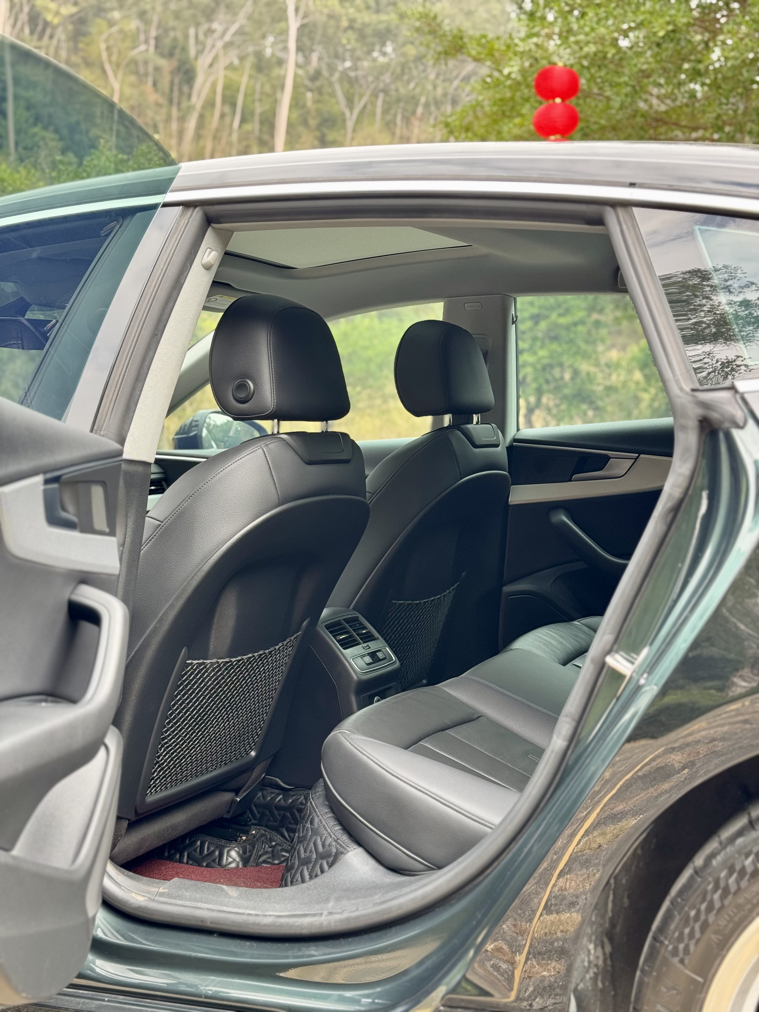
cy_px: 506
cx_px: 380
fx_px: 1403
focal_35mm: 48
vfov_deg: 39.7
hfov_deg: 30.3
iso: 100
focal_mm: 6.76
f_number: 1.78
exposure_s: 1/107
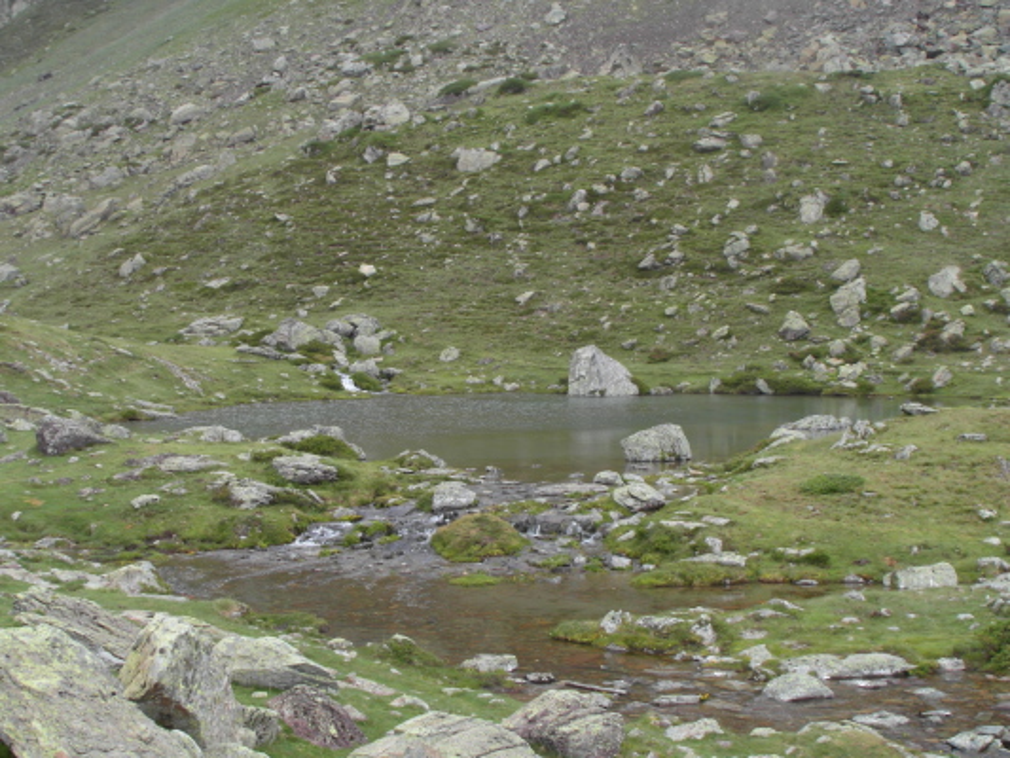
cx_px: 505
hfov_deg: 31.2
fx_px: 1809
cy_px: 379
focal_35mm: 62
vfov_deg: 23.7
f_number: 5.6
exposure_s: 1/60
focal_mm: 10.2
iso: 80
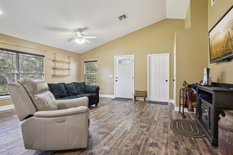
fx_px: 110
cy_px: 78
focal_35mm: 17
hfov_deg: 93.3
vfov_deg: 70.4
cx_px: 116
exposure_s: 1/5
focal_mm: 17
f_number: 8
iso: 400
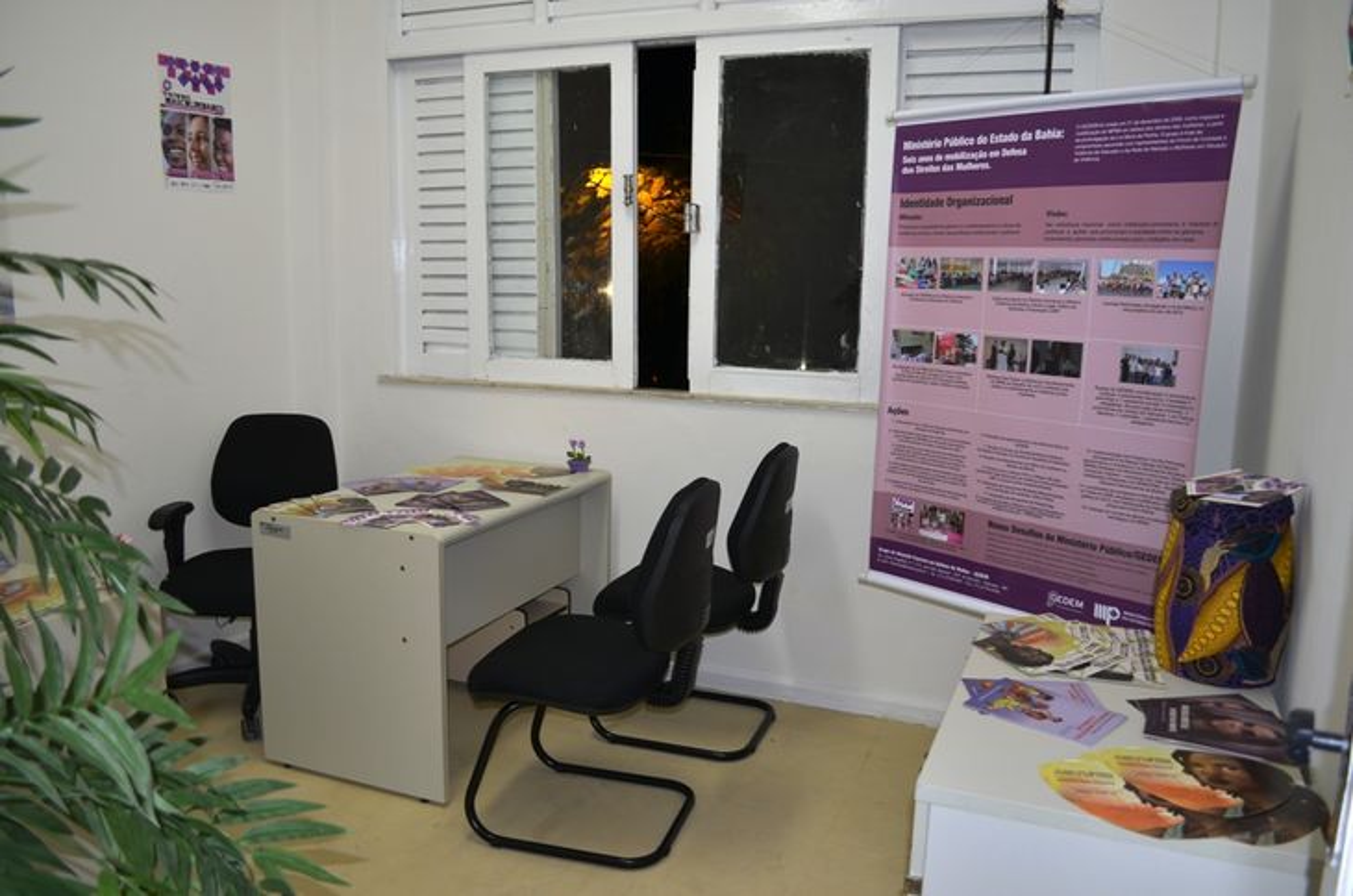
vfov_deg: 47.7
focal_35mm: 27
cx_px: 676
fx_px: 1013
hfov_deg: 67.5
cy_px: 448
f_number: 3.5
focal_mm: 18
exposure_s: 1/60
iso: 100
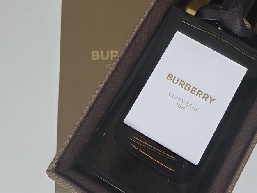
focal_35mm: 47
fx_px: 349
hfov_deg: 40.3
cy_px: 72
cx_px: 146
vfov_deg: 30.8
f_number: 1.8
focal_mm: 5.4
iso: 200
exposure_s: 1/120
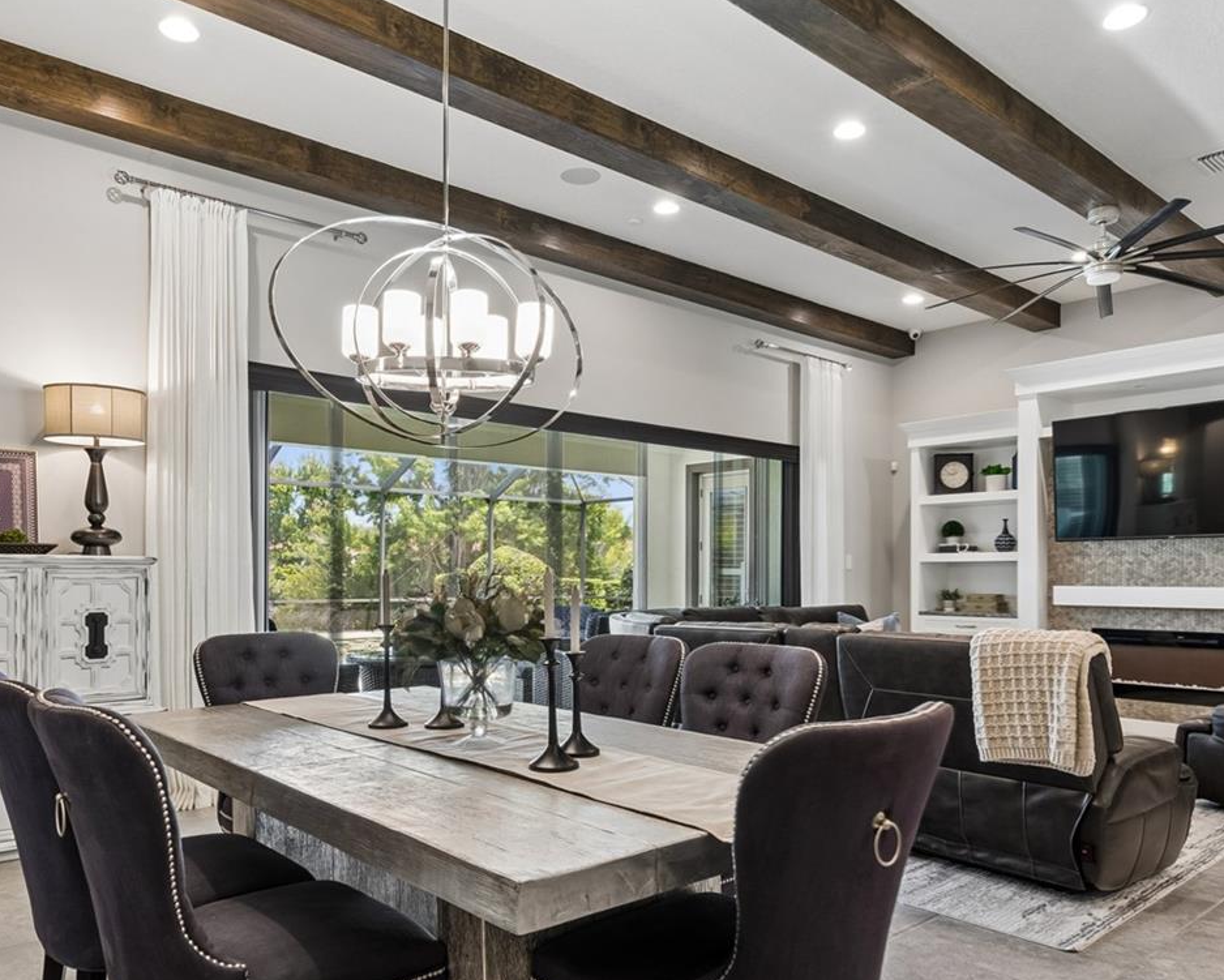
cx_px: 581
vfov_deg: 58.5
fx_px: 870
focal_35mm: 24
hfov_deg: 70.2
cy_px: 564
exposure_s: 1/2.5
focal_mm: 10
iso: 100
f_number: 7.1
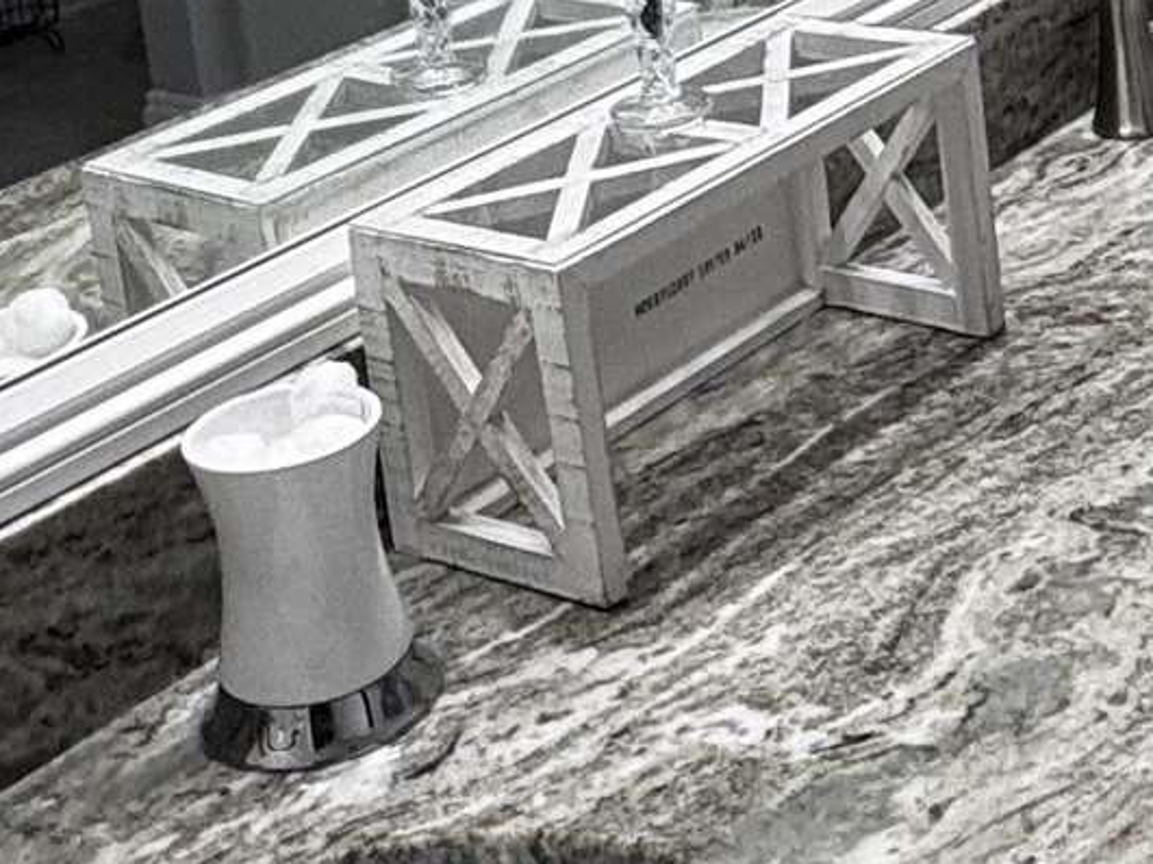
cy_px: -315
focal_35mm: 81
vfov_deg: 17.0
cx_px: 1003
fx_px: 2697
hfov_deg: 23.6
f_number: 2.2
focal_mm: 2.22
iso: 100
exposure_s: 1/120
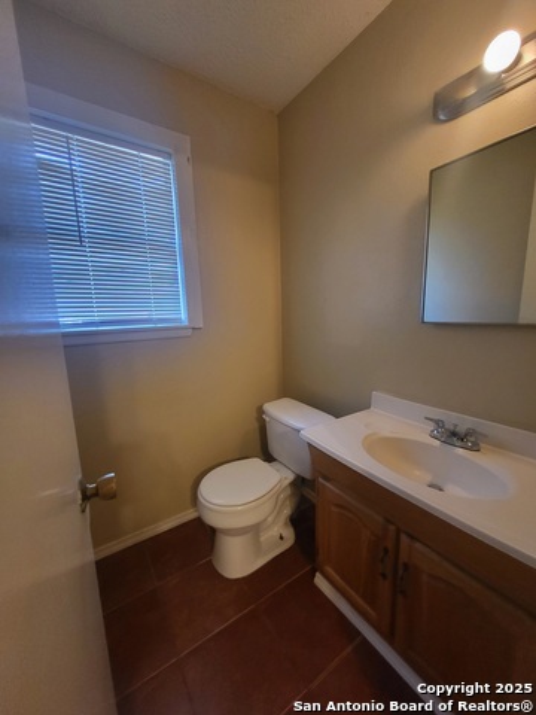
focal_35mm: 13
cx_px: 268
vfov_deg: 106.2
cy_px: 358
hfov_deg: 89.9
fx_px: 268
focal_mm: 1.74
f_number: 2.2
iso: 320
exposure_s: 1/60.2
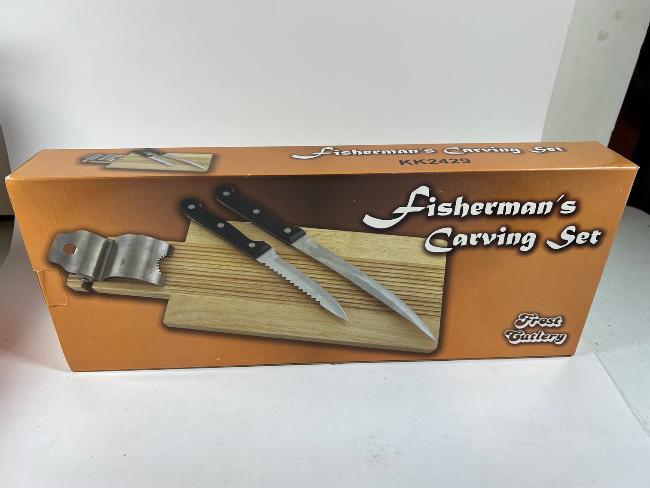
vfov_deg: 53.1
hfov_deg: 67.3
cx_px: 325
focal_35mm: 26
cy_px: 244
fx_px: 488
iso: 50
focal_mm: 5.7
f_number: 1.5
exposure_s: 1/120
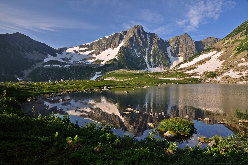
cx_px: 124
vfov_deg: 53.0
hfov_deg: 73.8
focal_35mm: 24
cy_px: 82
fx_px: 165
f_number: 16
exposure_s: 1/13
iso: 200
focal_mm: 16
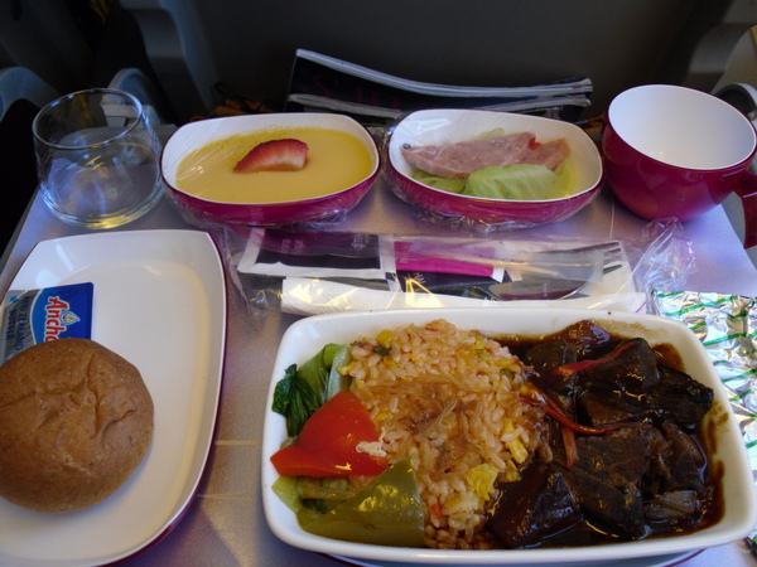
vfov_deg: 40.7
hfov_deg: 52.6
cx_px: 378
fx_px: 765
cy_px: 284
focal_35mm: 35
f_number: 3
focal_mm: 6.3
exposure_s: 1/22
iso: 200
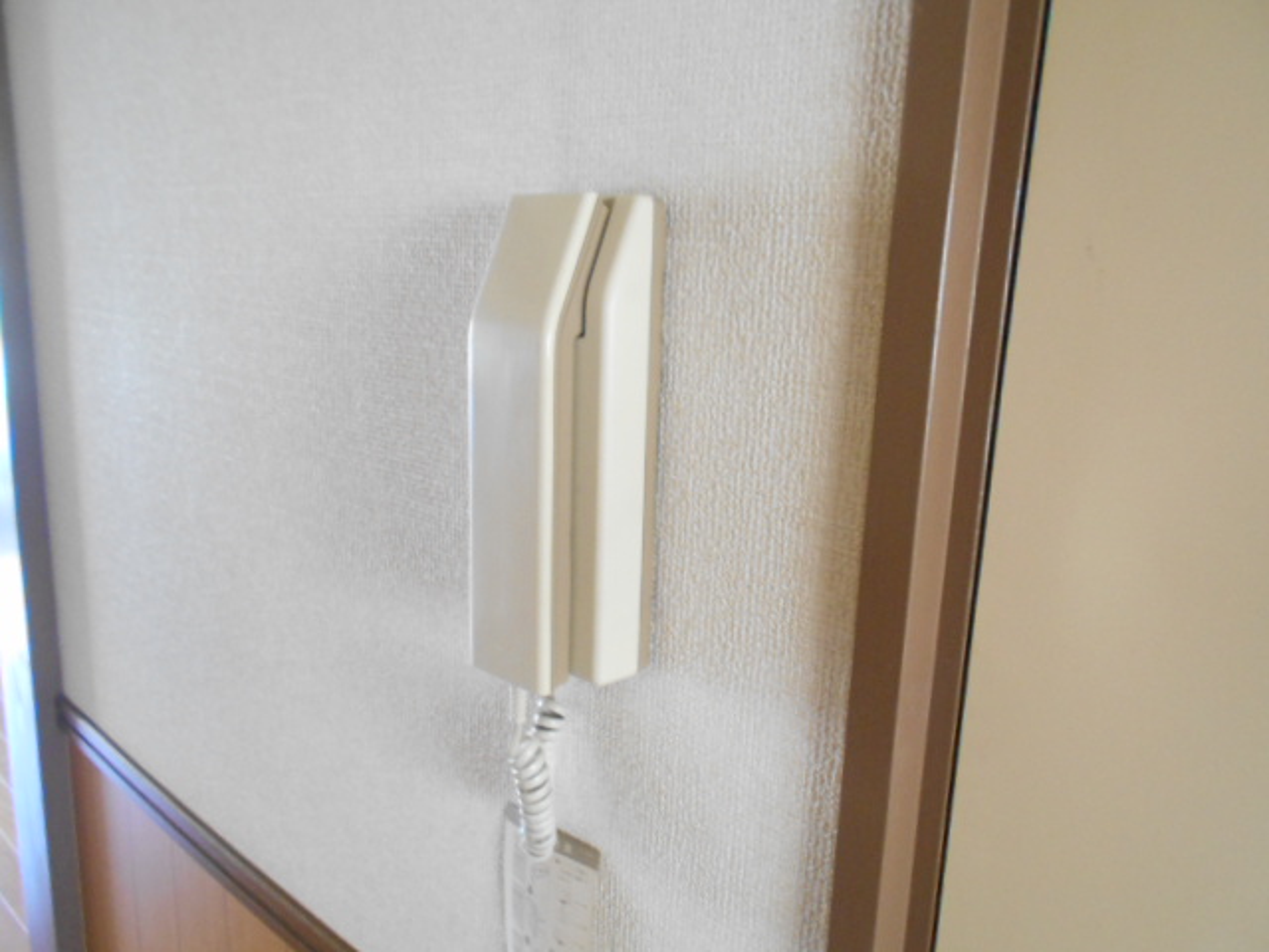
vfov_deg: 53.1
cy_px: 476
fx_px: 953
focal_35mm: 26
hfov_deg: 67.3
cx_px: 634
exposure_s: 1/15
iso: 400
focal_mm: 4.6
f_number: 3.2
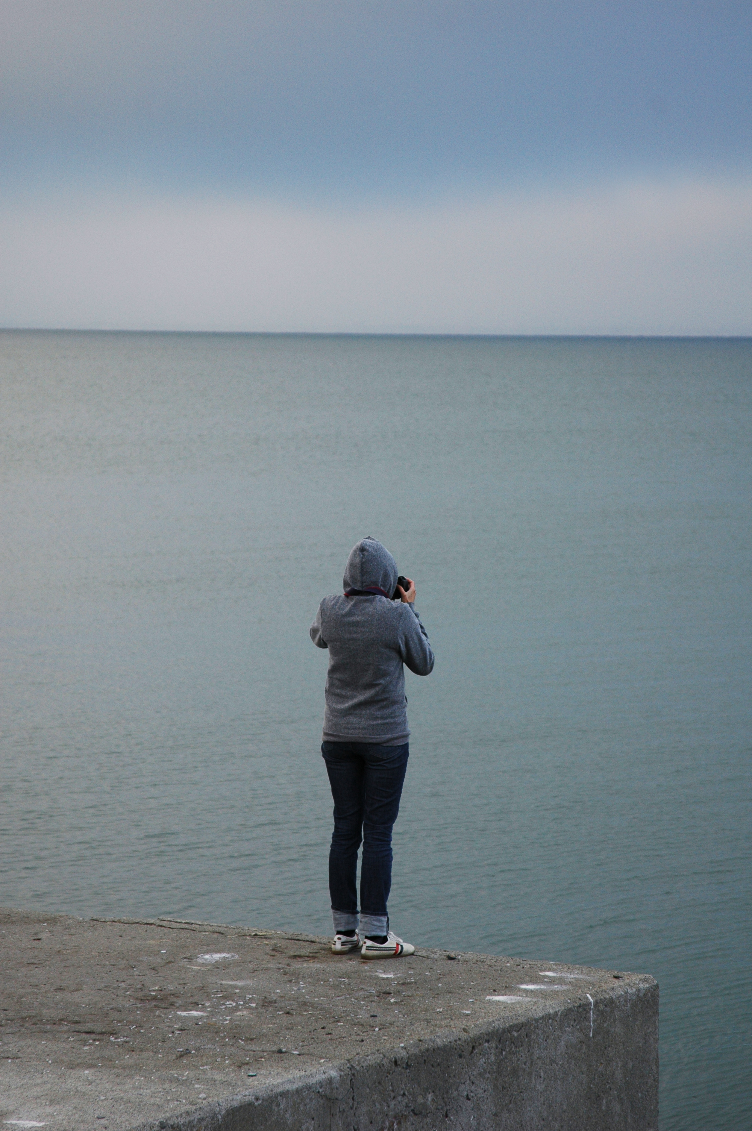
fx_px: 4002
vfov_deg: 16.1
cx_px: 376
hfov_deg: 10.7
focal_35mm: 128
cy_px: 566
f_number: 4.5
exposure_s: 1/320
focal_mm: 85
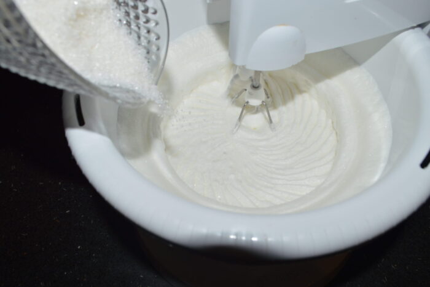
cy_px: 144
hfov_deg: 67.4
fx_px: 322
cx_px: 215
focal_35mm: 27
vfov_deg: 47.9
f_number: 8
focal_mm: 18
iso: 100
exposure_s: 1/60
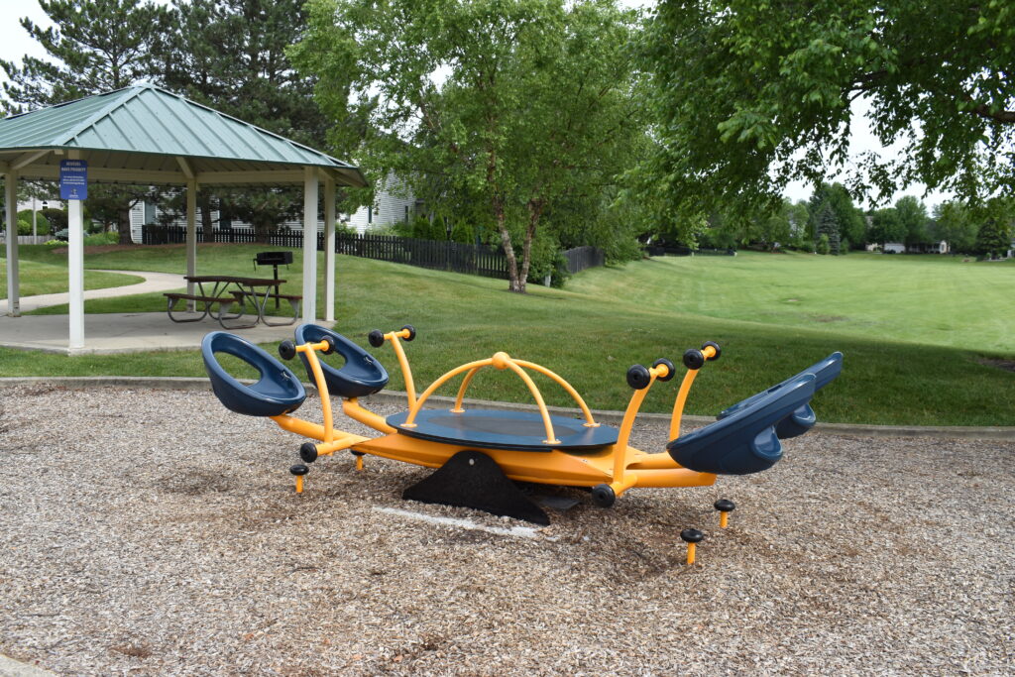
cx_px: 508
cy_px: 338
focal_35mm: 33
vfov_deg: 40.0
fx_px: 930
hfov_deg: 57.2
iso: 200
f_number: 9
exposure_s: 1/320
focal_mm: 22
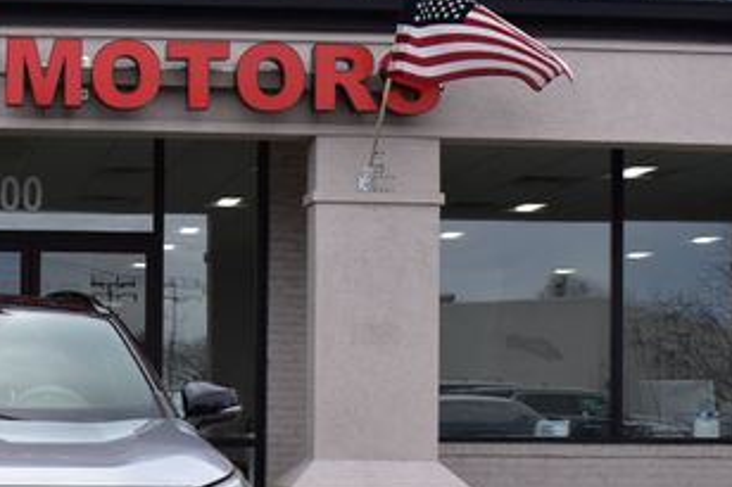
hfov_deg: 24.7
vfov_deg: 17.3
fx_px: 1586
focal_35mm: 78
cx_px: -7
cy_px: 394
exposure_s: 1/320
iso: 400
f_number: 10
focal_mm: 25
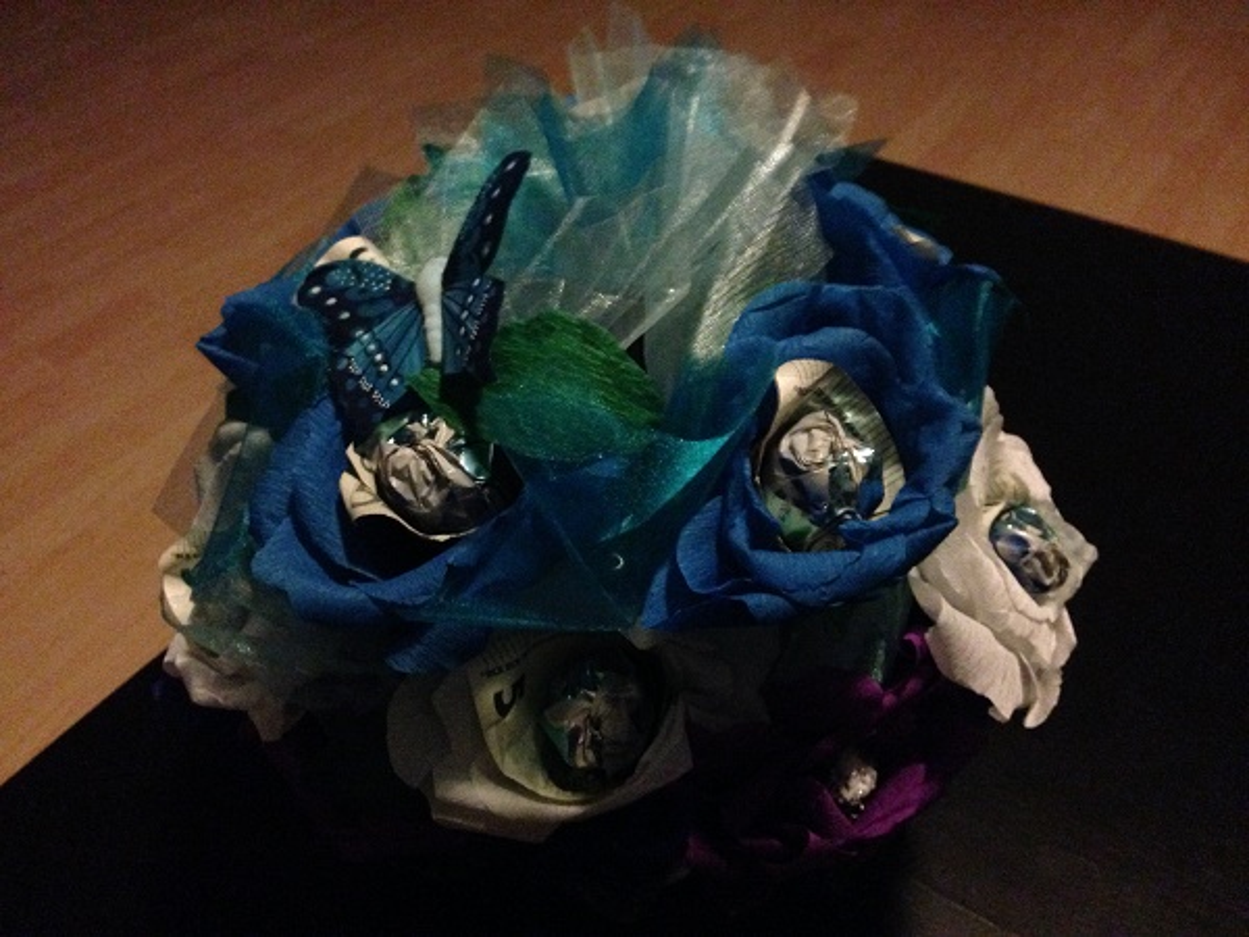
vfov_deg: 42.9
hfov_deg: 55.4
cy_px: 468
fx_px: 1191
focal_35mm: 33
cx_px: 624
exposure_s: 1/15
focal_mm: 4.12
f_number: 2.4
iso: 800
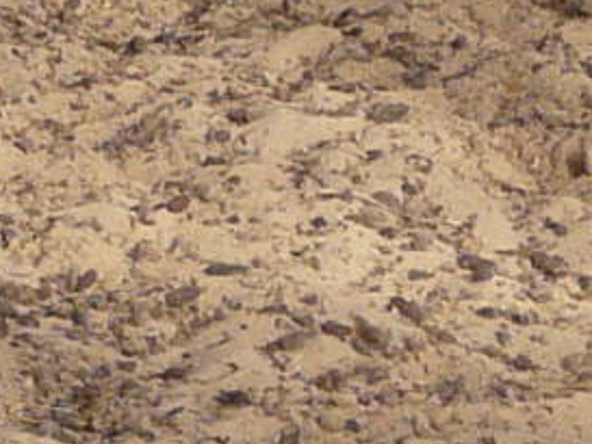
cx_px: 1084
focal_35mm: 1090
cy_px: -667
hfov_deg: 1.8
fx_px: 18649
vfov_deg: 1.4
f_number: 3.6
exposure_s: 1/500
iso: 125
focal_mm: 19.2
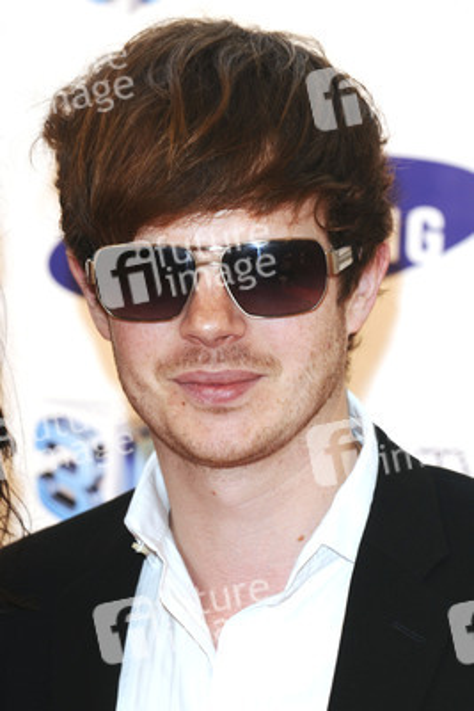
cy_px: 356
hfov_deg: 8.2
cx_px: 237
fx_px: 3315
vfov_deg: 12.2
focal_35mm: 168
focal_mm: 112
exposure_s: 1/160
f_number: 5.6
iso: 200
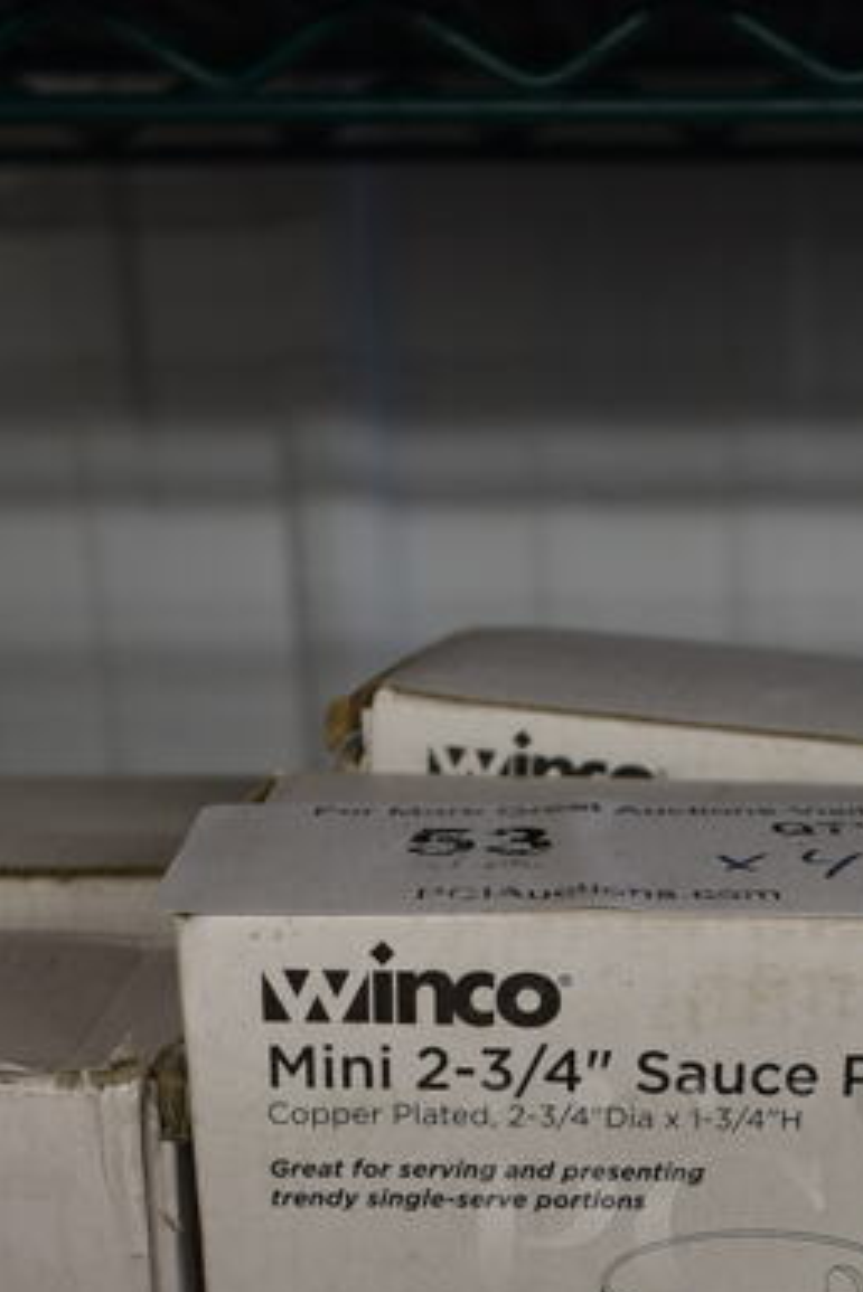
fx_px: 2299
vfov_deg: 29.7
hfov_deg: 21.0
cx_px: 698
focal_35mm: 64
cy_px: 1233
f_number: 3.5
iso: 125
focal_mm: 18
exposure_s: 1/30
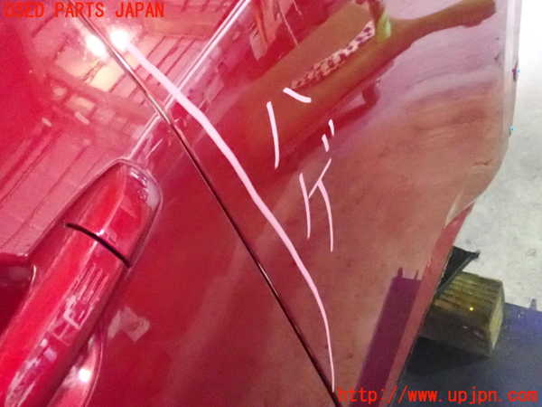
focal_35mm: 32
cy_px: 204
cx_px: 271
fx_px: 501
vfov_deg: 44.2
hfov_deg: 56.8
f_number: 2.4
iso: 6400
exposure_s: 1/160
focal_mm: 5.79
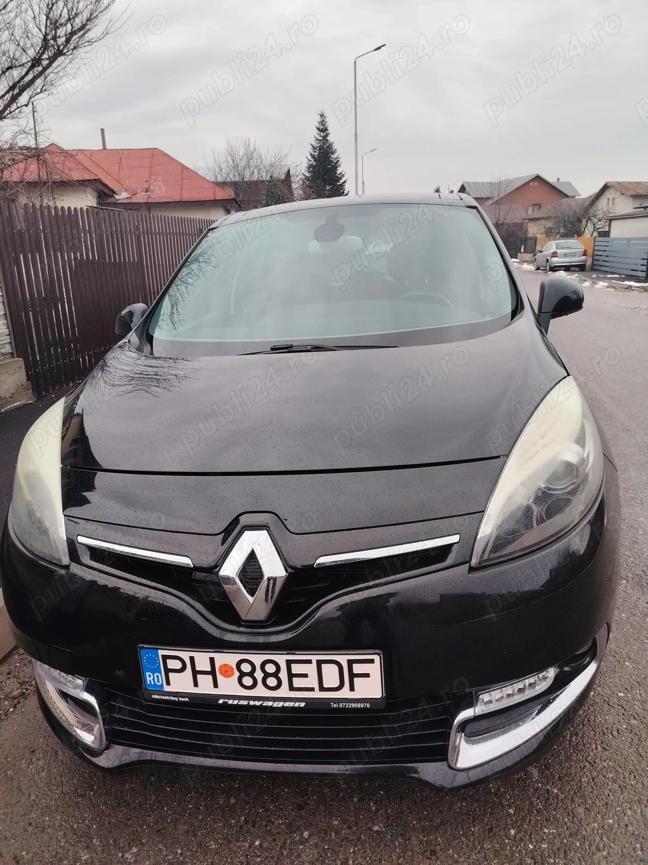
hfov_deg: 56.8
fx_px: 599
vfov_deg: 71.6
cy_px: 432
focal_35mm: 24
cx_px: 324
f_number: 1.75
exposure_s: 1/50
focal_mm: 5.25
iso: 163
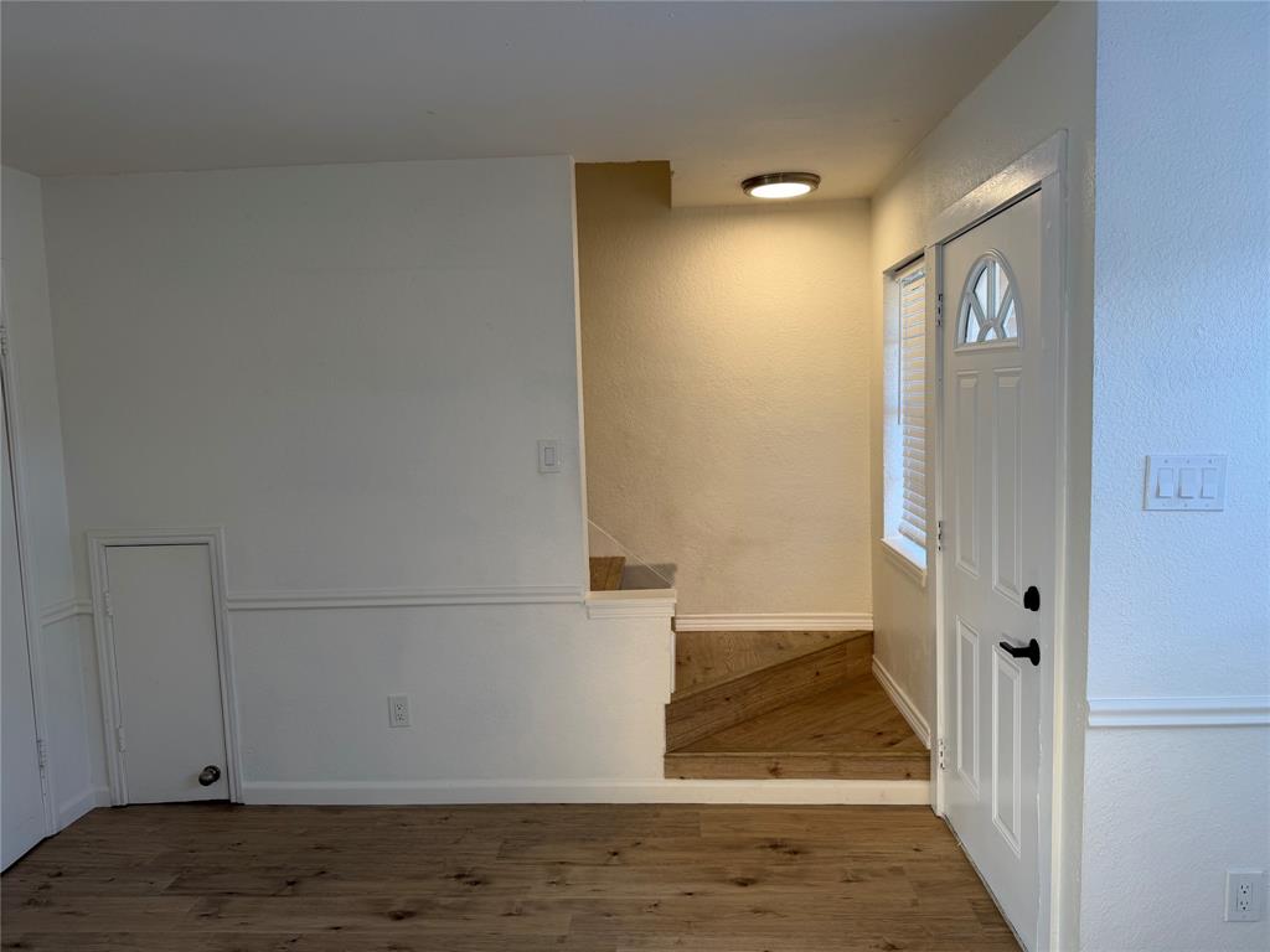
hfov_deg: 71.6
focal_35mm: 24
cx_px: 635
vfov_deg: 56.8
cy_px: 476
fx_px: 881
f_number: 1.78
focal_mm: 6.76
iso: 64
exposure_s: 1/138
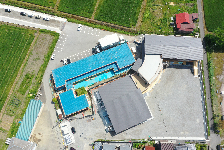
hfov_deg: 65.5
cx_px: 112
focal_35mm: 28
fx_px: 174
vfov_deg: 46.4
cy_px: 75
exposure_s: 1/240
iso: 200
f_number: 9
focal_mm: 10.26
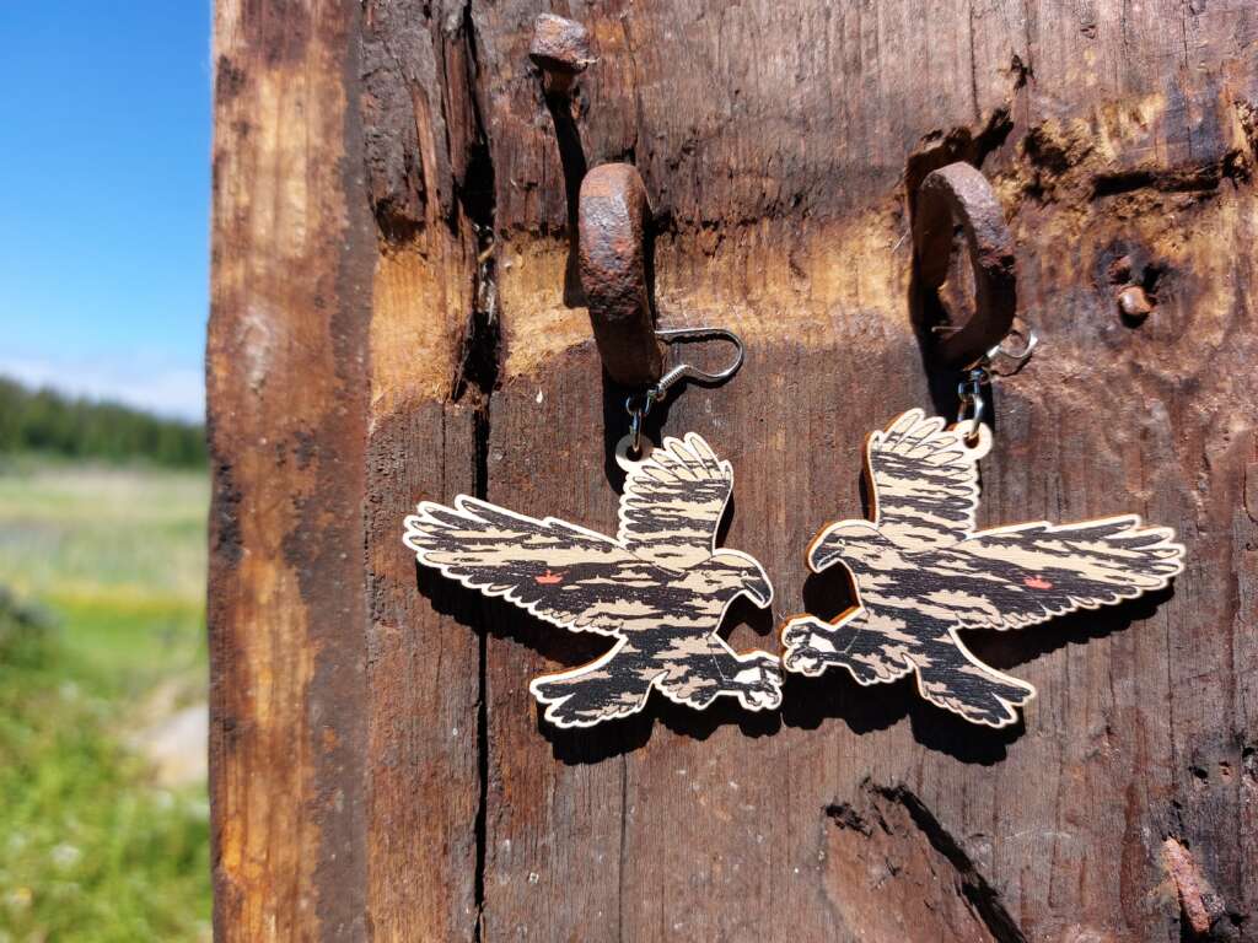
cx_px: 629
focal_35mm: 25
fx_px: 909
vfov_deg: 54.9
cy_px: 472
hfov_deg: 69.4
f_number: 1.8
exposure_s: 1/781
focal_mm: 5.23
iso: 25
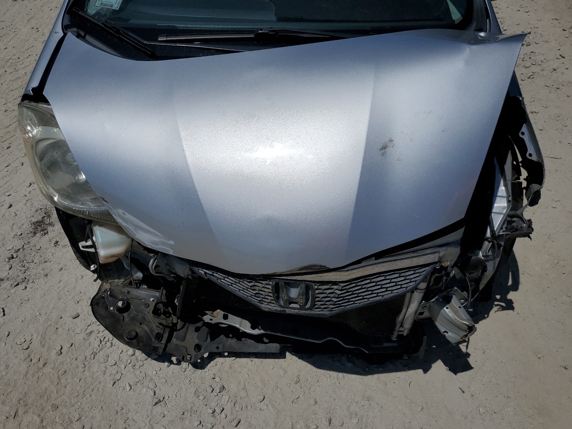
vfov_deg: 53.1
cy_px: 214
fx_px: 430
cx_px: 286
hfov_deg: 67.3
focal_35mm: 26
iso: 50
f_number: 1.5
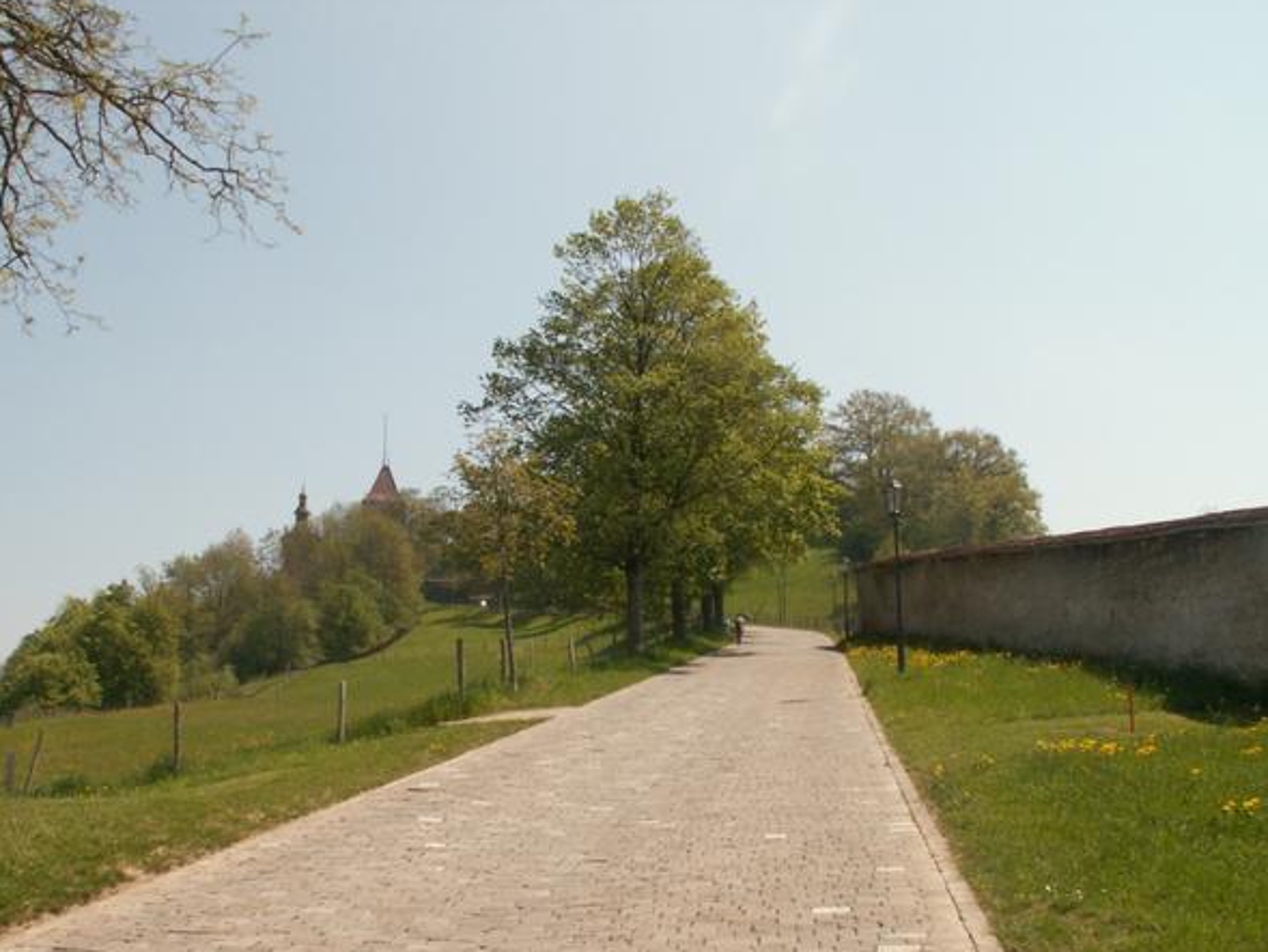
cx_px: 583
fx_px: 1392
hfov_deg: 48.9
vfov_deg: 37.7
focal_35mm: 38
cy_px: 510
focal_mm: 5.86
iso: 50
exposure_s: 1/200
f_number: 7.1
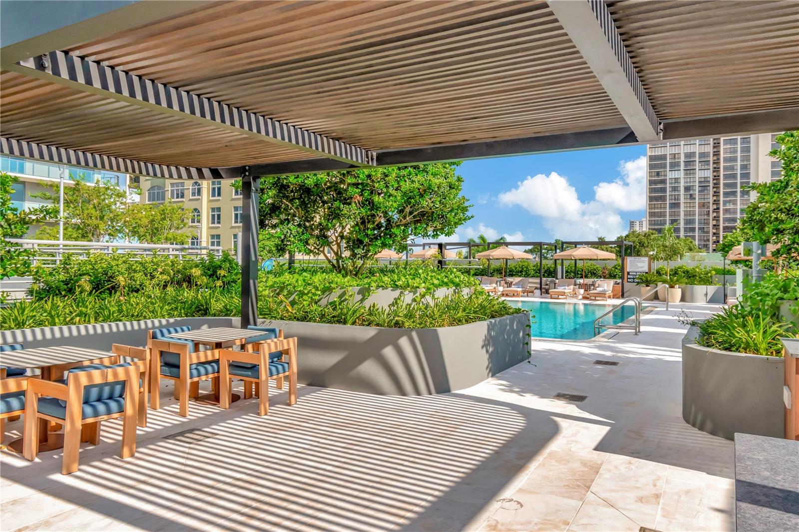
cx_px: 400
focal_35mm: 24
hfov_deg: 73.8
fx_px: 533
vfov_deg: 53.1
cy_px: 266
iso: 400
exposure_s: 1/1250
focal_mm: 16
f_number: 7.1
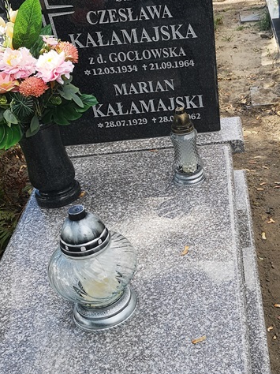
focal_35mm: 52
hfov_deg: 27.0
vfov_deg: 36.8
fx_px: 561
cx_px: 252
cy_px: 202
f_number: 1.8
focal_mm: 5.58
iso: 50
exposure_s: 1/559
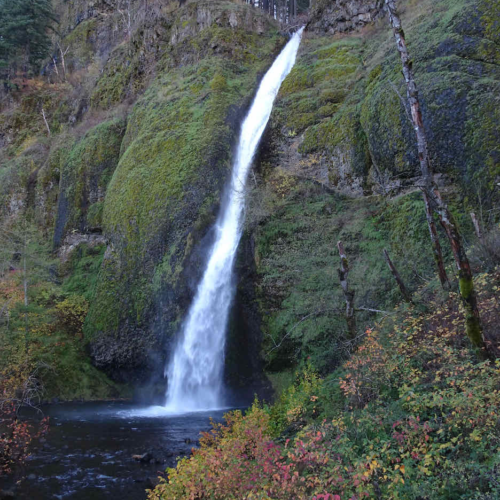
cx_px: 252
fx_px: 474
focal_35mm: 29
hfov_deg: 55.6
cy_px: 257
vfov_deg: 55.6
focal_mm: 4.1
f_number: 3.5
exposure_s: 1/50
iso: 80
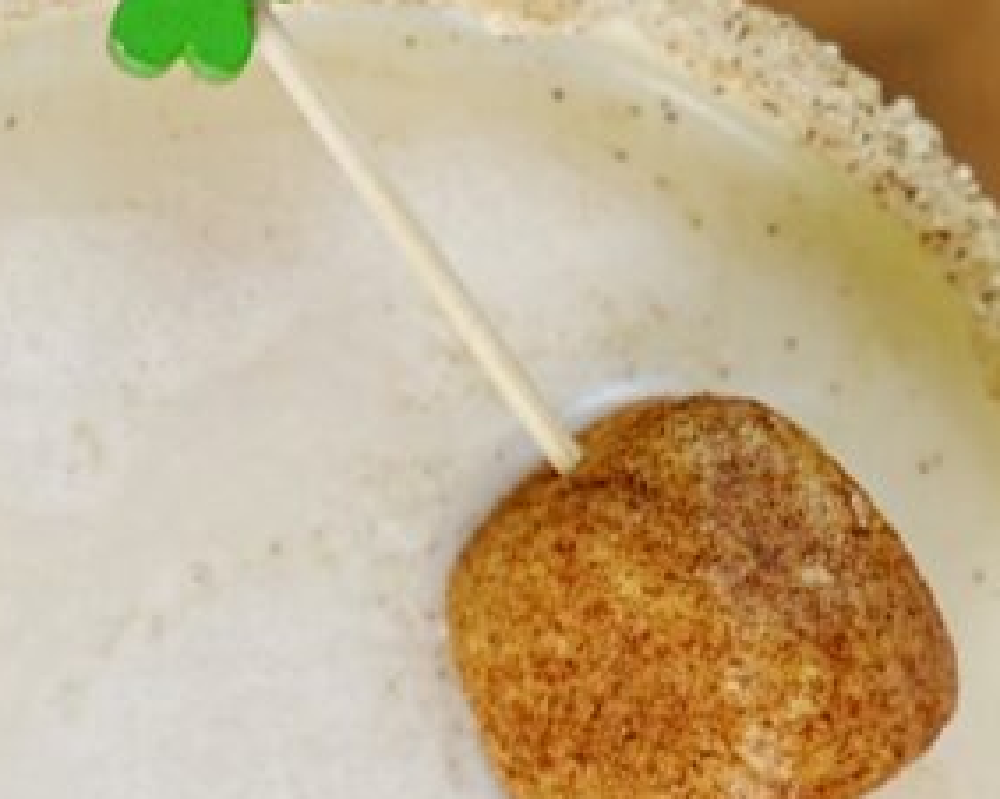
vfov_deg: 6.3
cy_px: 721
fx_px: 7261
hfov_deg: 7.9
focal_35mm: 246
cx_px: 746
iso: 200
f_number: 3.5
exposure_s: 1/60
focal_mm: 48.1
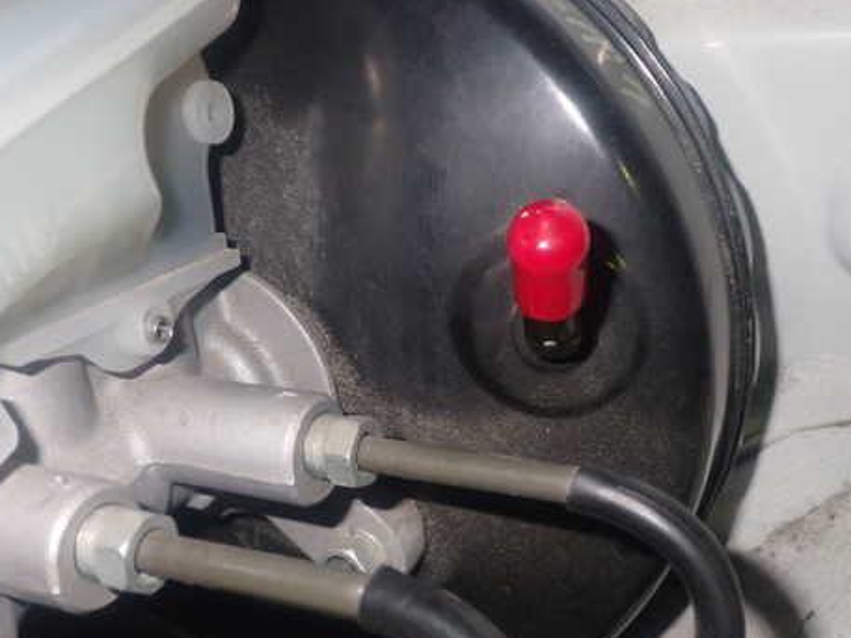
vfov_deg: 34.4
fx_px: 1033
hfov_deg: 44.8
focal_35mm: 42
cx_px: 425
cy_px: 339
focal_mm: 5.79
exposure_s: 1/30
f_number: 7.1
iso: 320
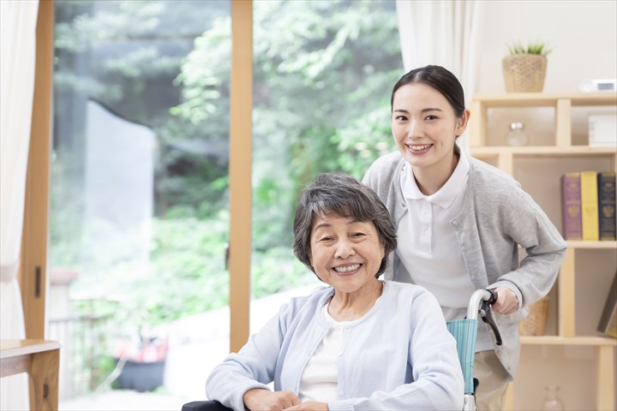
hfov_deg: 33.9
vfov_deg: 23.0
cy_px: 206
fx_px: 1011
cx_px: 308
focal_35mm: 59
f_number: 2.8
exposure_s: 1/250
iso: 1250
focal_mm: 59
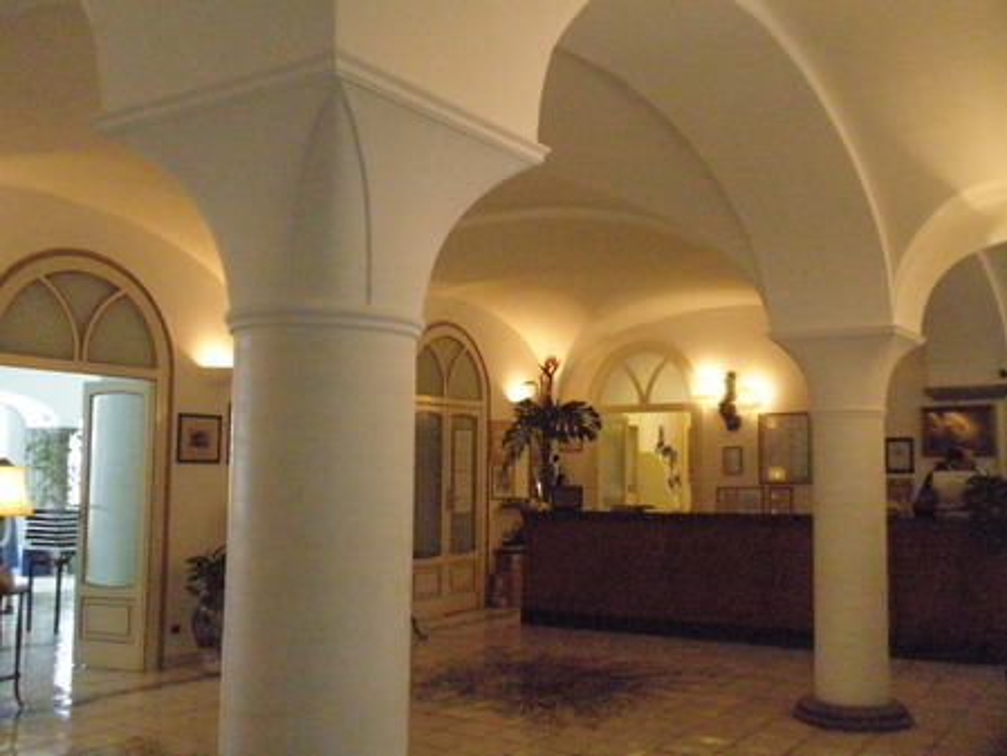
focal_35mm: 37
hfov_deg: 50.1
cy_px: 378
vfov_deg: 38.7
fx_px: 1077
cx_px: 504
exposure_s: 1/100
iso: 800
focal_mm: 6.6
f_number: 3.5
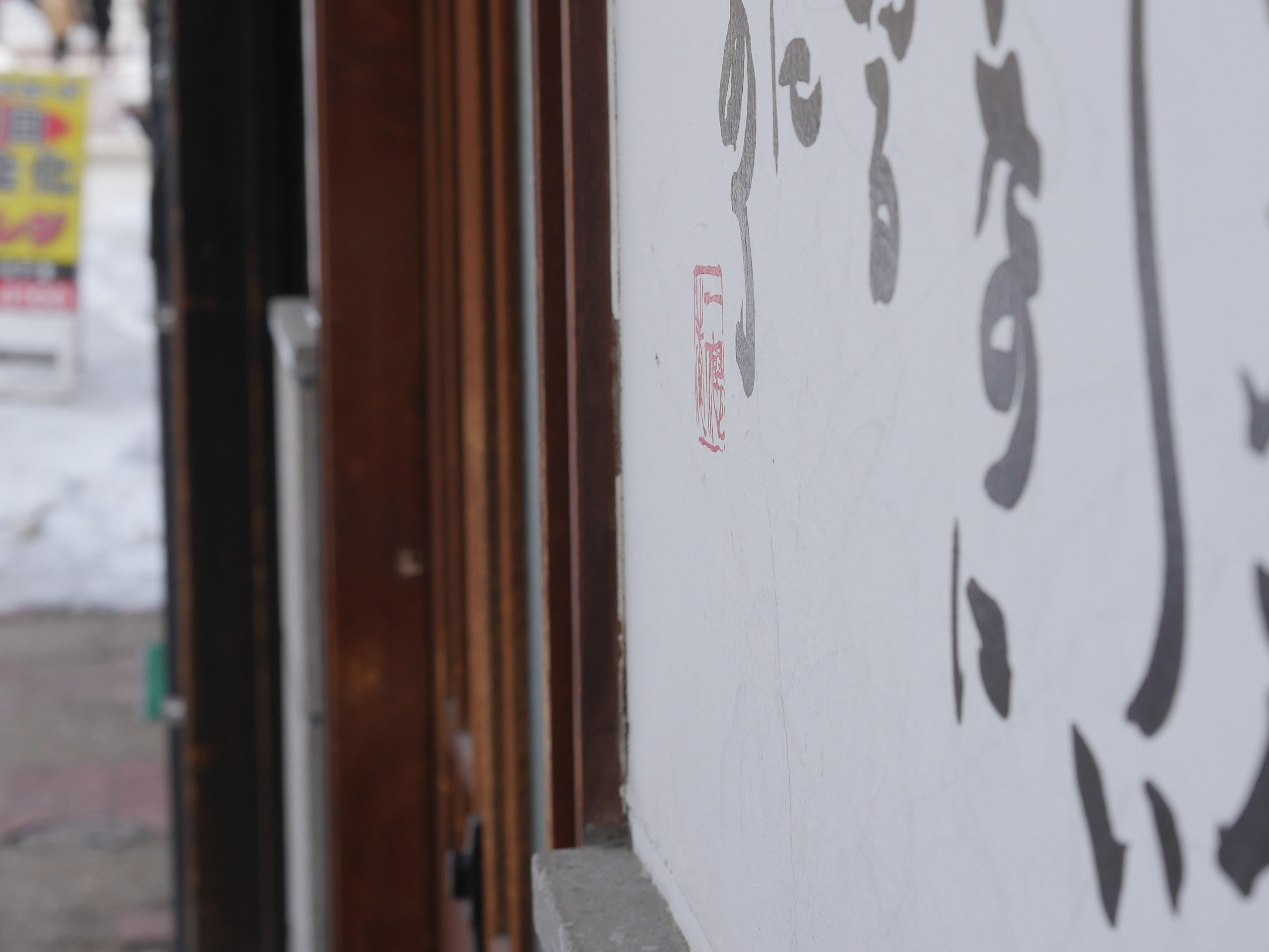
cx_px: 697
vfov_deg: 15.7
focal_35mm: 94
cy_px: 328
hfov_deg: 20.9
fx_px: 3446
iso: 200
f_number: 5.6
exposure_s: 1/160
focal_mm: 35
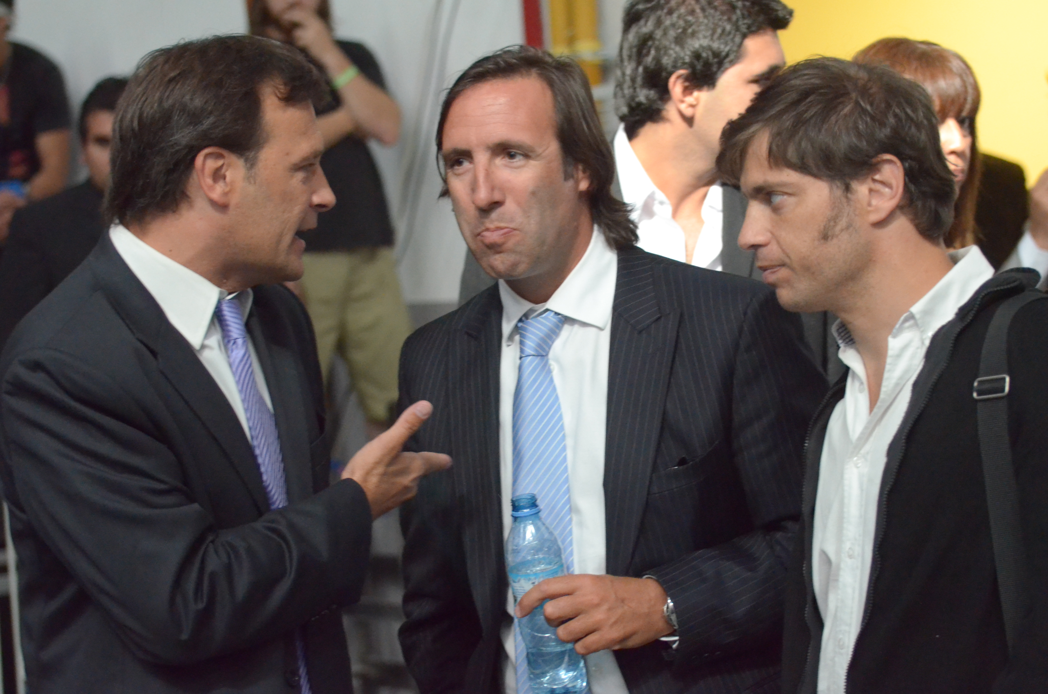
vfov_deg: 11.1
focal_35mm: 123
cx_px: 524
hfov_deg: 16.7
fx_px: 3573
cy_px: 347
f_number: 4.5
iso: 5000
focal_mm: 82
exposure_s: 1/200
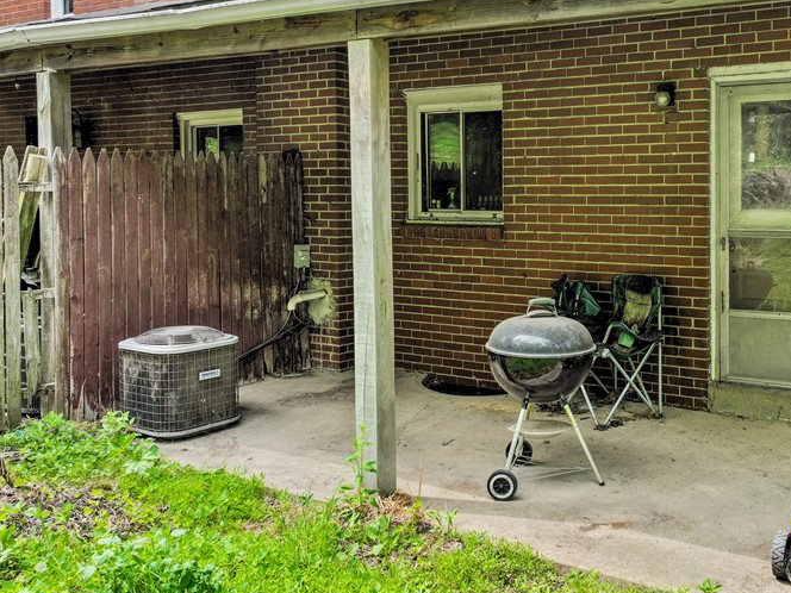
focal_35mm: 37
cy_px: 220
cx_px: 571
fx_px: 845
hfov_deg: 48.6
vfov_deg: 38.4
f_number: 2.8
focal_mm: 12.29
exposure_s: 1/1250
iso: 400
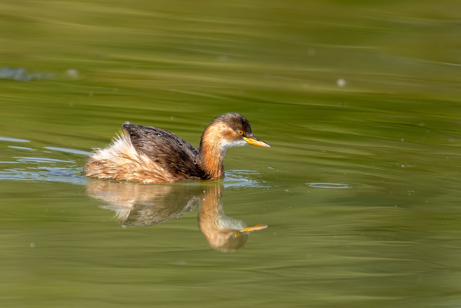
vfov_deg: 2.3
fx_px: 7683
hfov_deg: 3.4
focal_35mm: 600
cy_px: 154
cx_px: 230
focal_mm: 600
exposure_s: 1/1000
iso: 400
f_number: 6.3
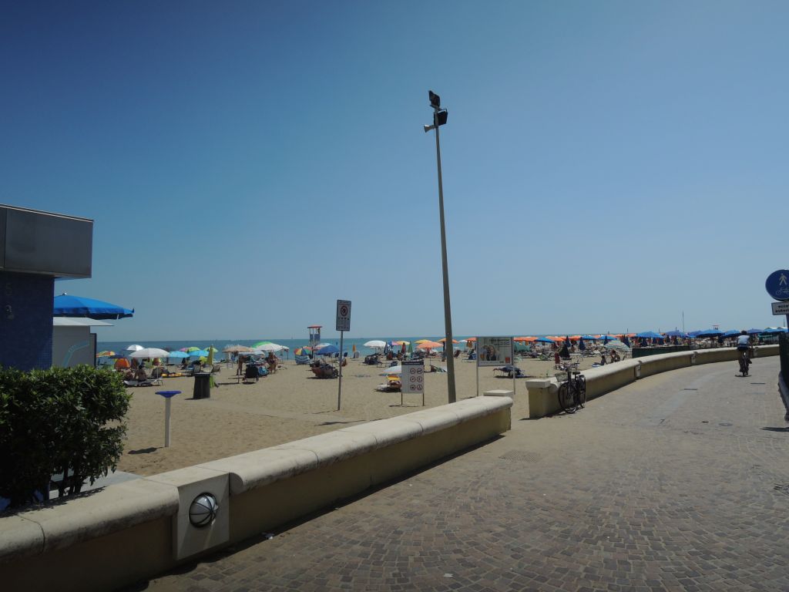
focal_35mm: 24
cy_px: 296
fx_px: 547
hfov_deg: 71.6
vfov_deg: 56.8
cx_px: 394
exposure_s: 1/1600
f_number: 5
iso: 100
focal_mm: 4.3
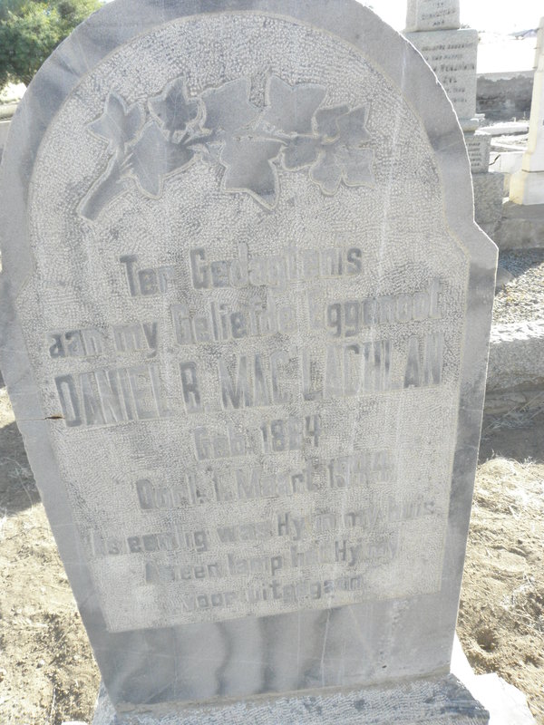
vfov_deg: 67.3
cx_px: 272
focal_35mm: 26
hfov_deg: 53.1
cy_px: 362
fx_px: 545
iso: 200
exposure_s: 1/160
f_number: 6.3
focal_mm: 4.6
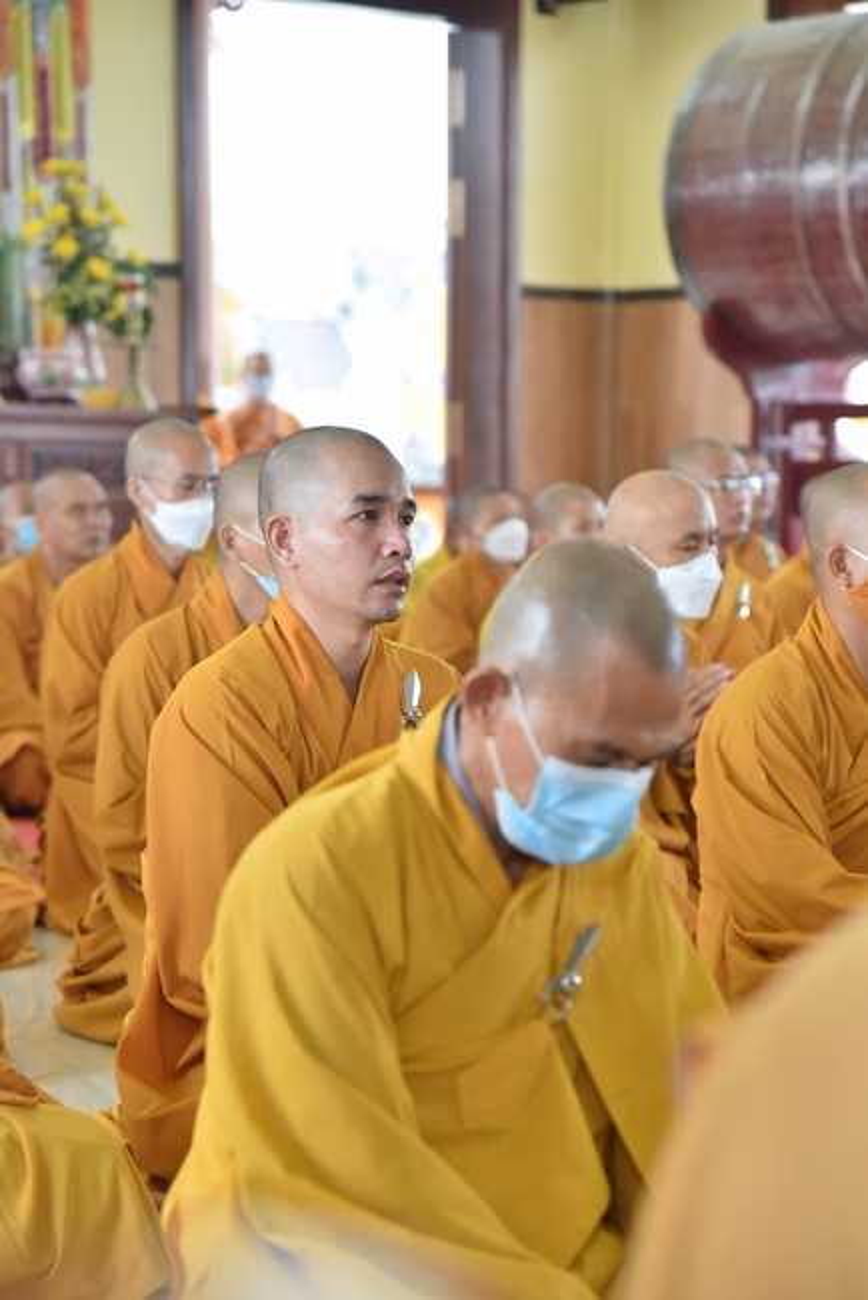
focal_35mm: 120
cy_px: 650
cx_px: 434
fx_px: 4335
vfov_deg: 17.1
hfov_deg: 11.4
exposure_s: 1/160
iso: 2000
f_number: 5
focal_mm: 120
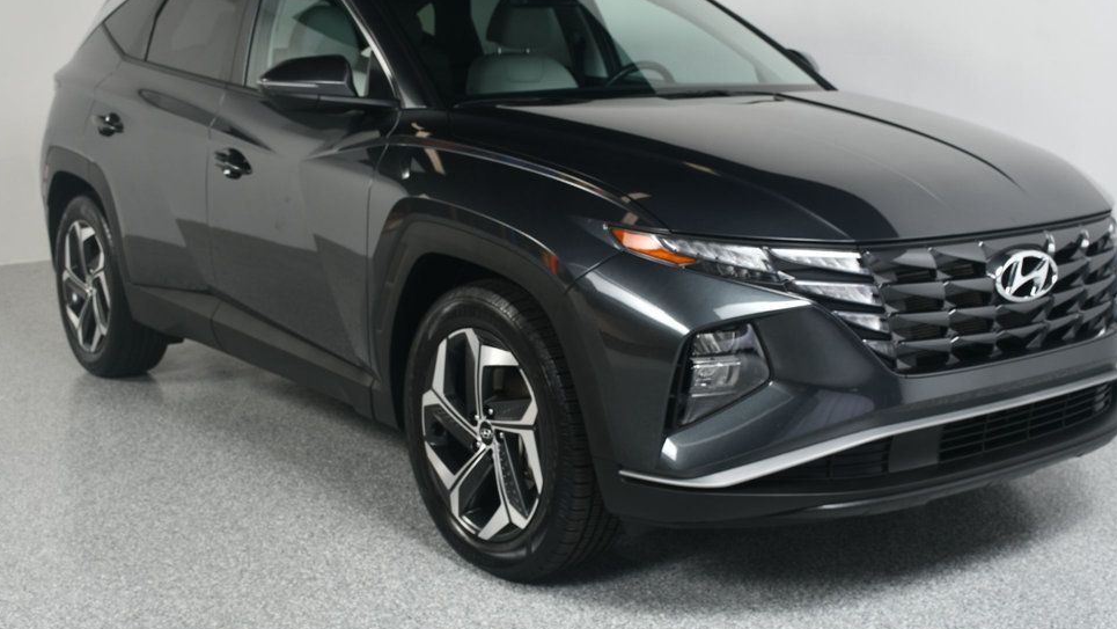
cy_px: 280
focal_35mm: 50
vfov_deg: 23.9
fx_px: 1481
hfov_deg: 41.3
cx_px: 566
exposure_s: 1/160
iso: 100
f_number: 9
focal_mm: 30
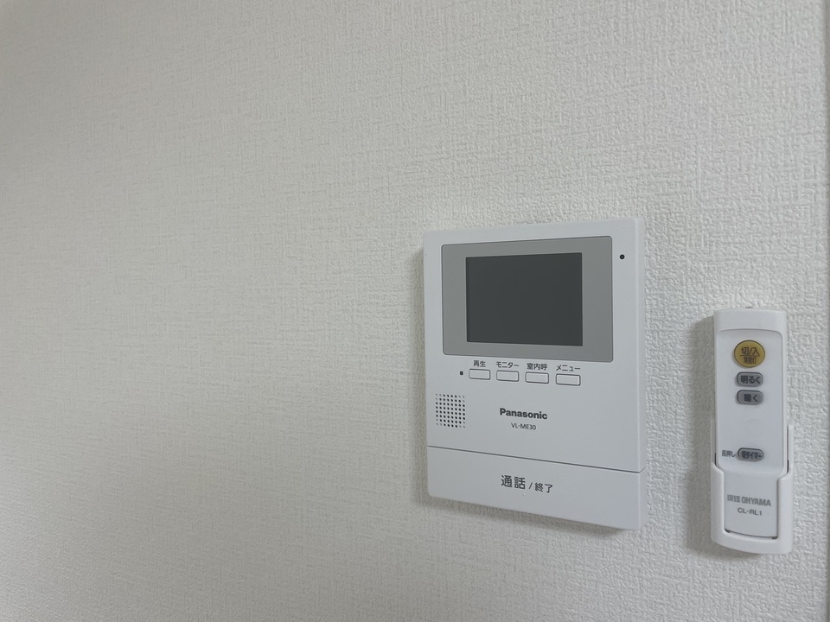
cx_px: 415
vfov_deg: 53.1
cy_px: 311
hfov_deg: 67.3
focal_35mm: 26
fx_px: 623
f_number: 1.6
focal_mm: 4.2
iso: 64
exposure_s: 1/120
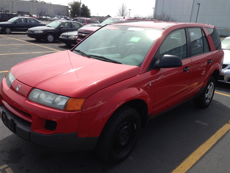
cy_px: 86
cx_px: 115
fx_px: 219
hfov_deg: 55.4
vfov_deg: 42.9
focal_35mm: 33
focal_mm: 4.13
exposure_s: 1/1085
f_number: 2.4
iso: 50
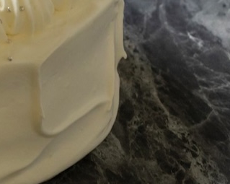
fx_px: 1000
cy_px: -26
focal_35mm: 147
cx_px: -105
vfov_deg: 10.4
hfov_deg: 12.5
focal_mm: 50
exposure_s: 1/60
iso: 800
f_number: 8
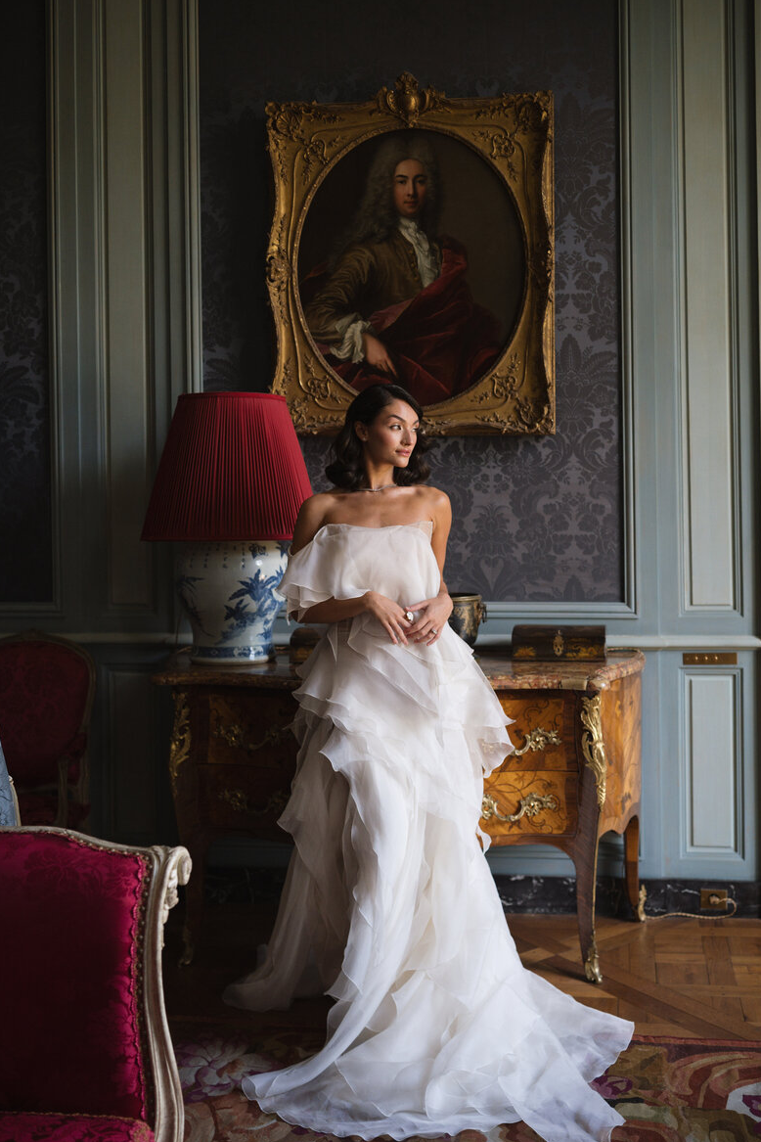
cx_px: 373
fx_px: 1141
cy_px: 575
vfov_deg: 53.1
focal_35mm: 36
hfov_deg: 36.9
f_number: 2
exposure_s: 1/400
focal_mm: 35
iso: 500
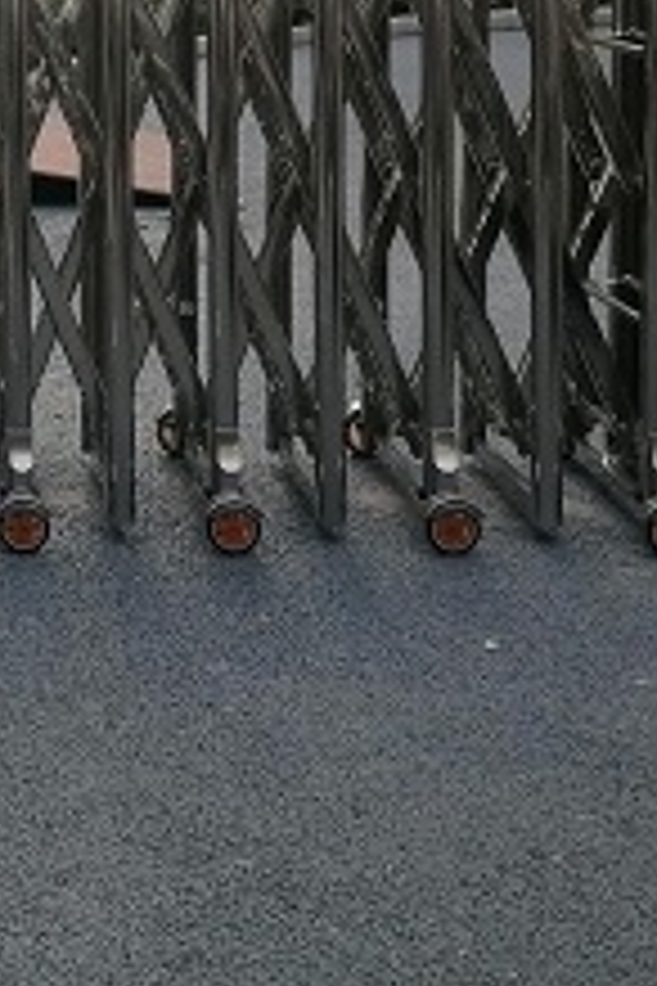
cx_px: -324
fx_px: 2108
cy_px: -14
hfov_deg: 16.2
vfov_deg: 25.0
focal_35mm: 77
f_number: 1.8
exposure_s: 1/556
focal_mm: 5.4
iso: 50
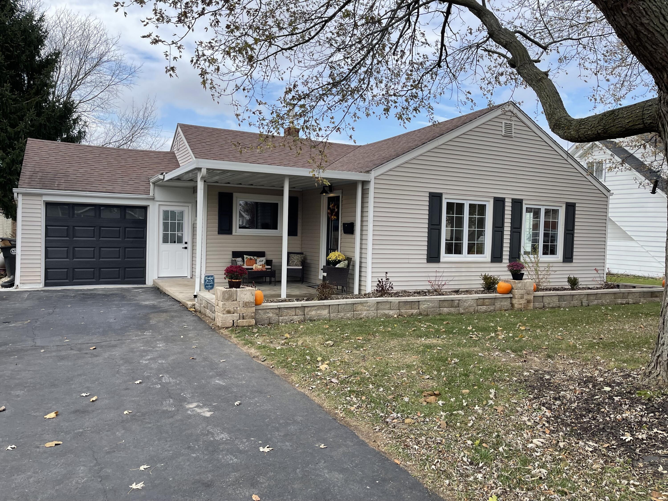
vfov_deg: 54.9
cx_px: 334
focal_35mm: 25
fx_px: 482
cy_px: 250
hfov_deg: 69.4
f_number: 1.6
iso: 32
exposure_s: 1/1057
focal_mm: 5.1
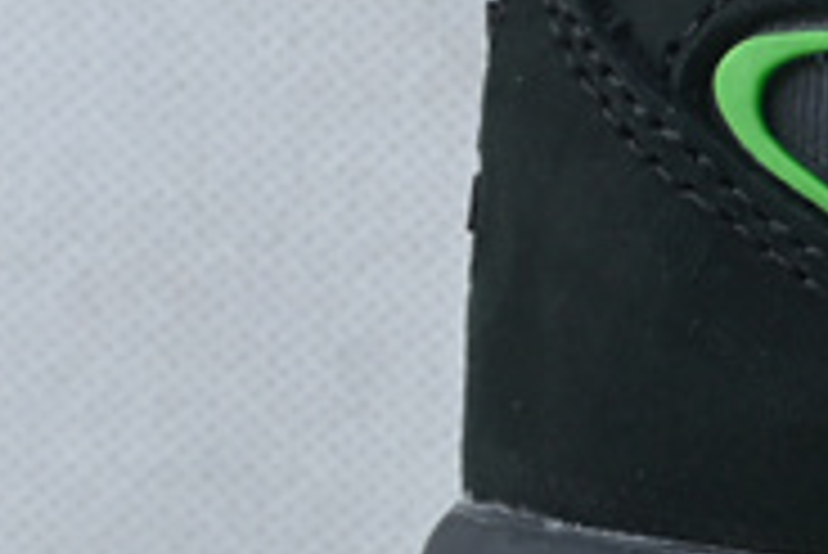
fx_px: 6857
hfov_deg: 6.3
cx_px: 2560
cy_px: -5
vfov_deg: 4.6
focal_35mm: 298
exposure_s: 1/15
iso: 100
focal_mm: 30.5
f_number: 10
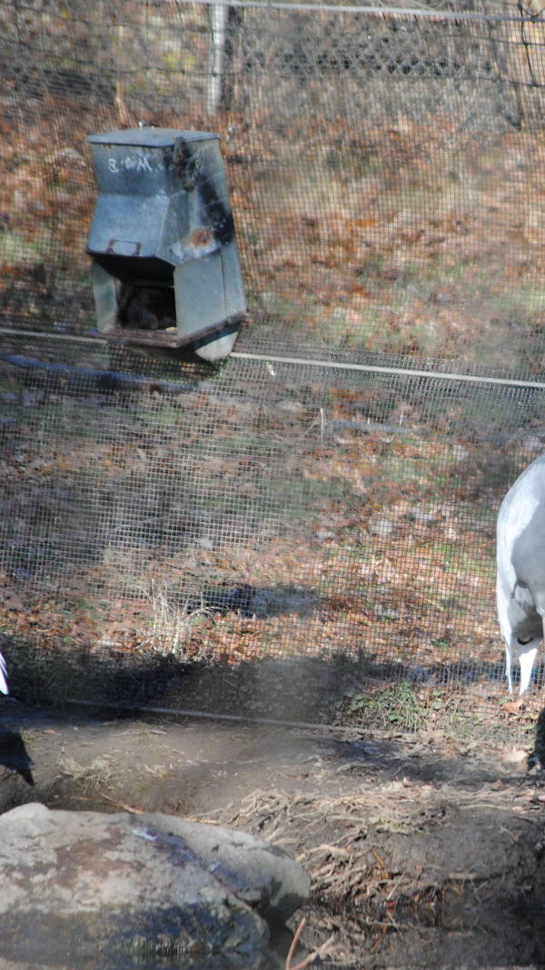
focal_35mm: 448
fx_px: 11521
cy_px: 485
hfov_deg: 2.7
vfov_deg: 4.8
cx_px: 596
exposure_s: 1/320
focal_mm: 190
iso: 400
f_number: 5.6
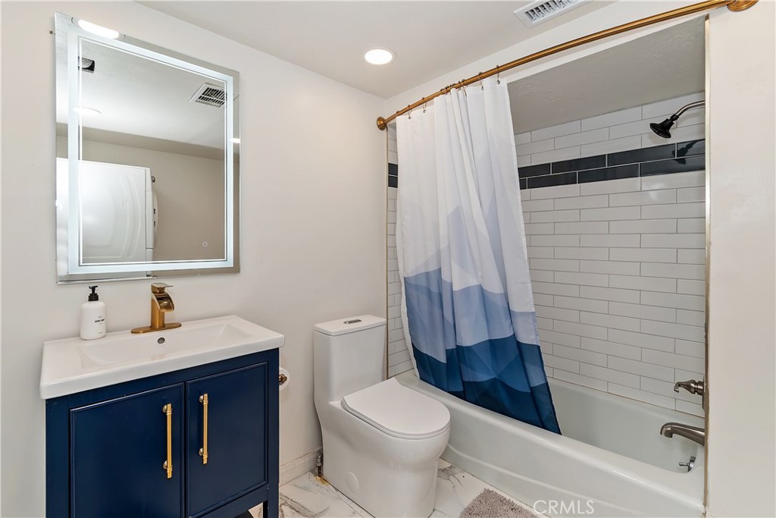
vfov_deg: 77.3
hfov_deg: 100.4
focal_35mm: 15
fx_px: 323
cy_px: 259
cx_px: 388
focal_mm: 10
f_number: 8
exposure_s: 1/30
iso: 160
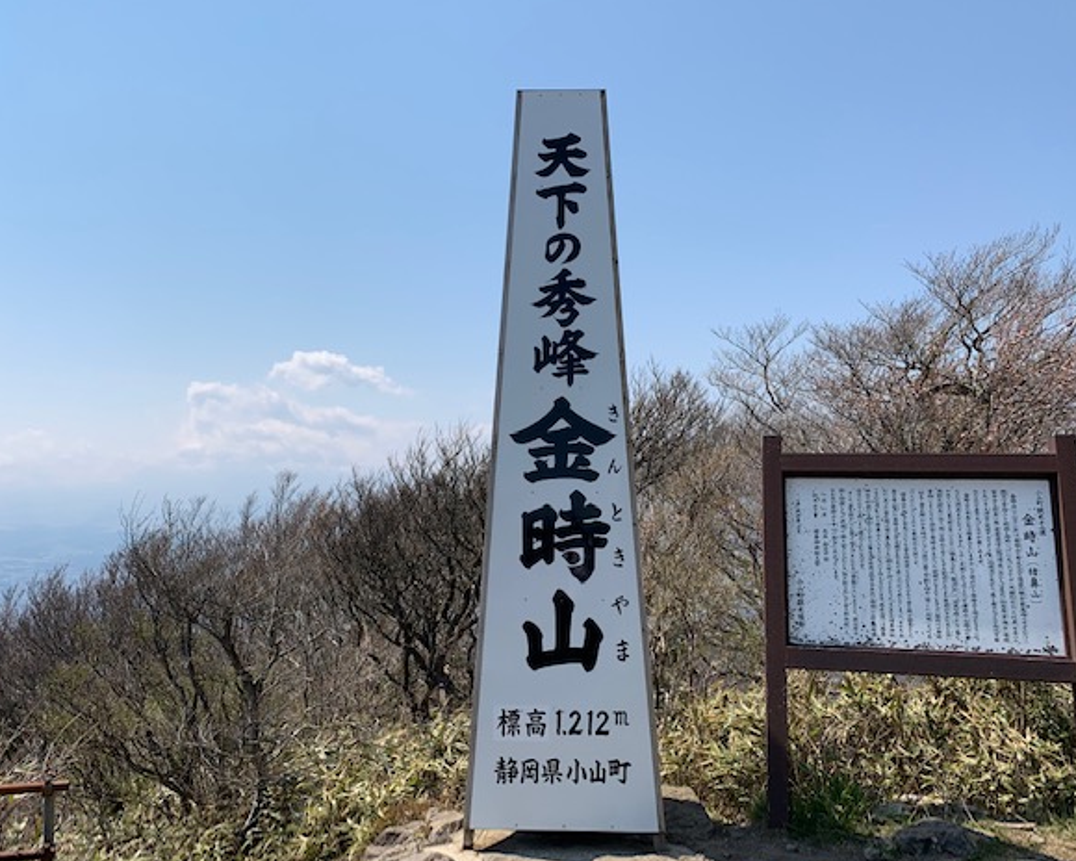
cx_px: 532
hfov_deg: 62.2
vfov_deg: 51.5
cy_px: 432
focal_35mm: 28
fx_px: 892
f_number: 1.8
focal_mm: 4.25
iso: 25
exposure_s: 1/3650
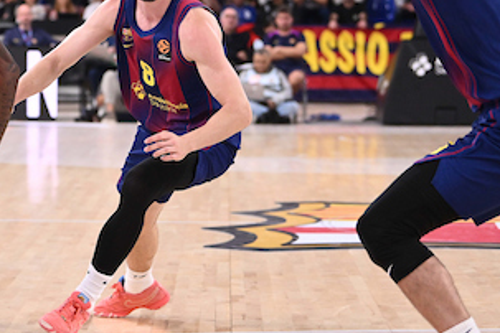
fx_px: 2528
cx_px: 43
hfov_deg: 11.2
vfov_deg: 7.5
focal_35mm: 182
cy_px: 77
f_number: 3.5
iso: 2500
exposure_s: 1/1600
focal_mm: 92
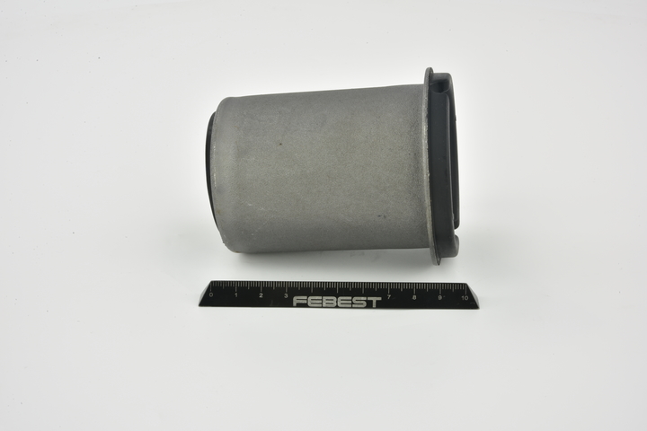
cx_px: 324
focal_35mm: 60
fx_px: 1078
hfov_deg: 33.4
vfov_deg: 22.6
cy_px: 216
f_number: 32
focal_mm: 60
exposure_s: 1/2.5
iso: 64
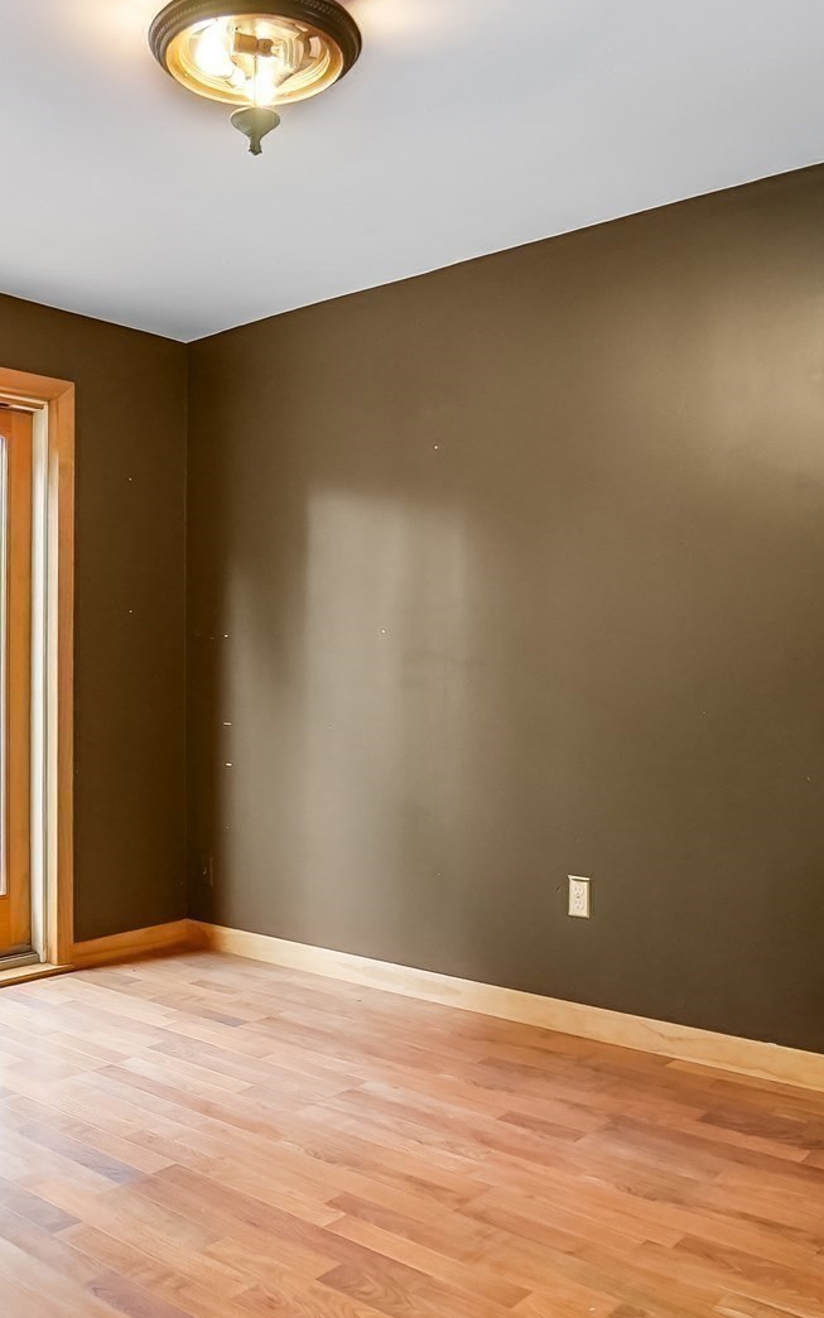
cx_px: 343
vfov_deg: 62.9
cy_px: 686
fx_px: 1077
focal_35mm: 30
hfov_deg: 41.7
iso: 500
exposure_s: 1/15
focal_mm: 10
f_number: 4
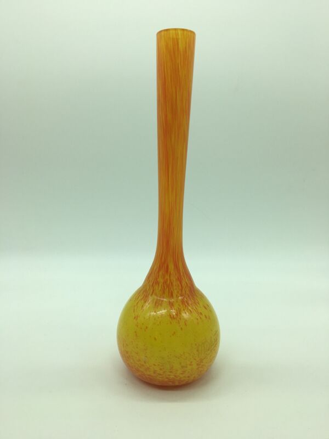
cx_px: 164
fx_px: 367
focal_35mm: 29
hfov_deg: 48.2
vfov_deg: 61.7
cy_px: 220
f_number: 2.2
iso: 25
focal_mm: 4.15
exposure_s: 1/452
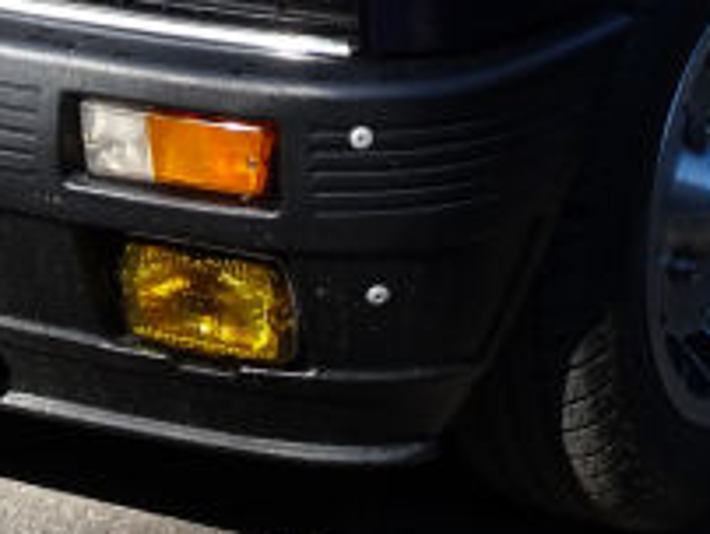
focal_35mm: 190
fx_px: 3902
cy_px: -499
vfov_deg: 7.5
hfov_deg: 10.4
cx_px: 330
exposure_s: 1/200
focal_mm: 8.18
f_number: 4.5
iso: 80
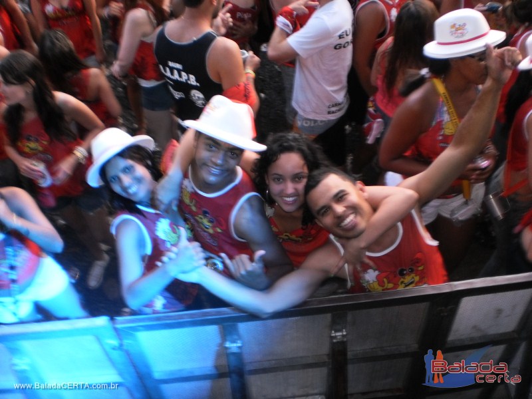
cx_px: 266
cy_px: 200
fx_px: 553
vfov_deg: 39.7
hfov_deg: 51.4
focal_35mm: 36
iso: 125
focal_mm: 6.3
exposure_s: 1/30
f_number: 3.1
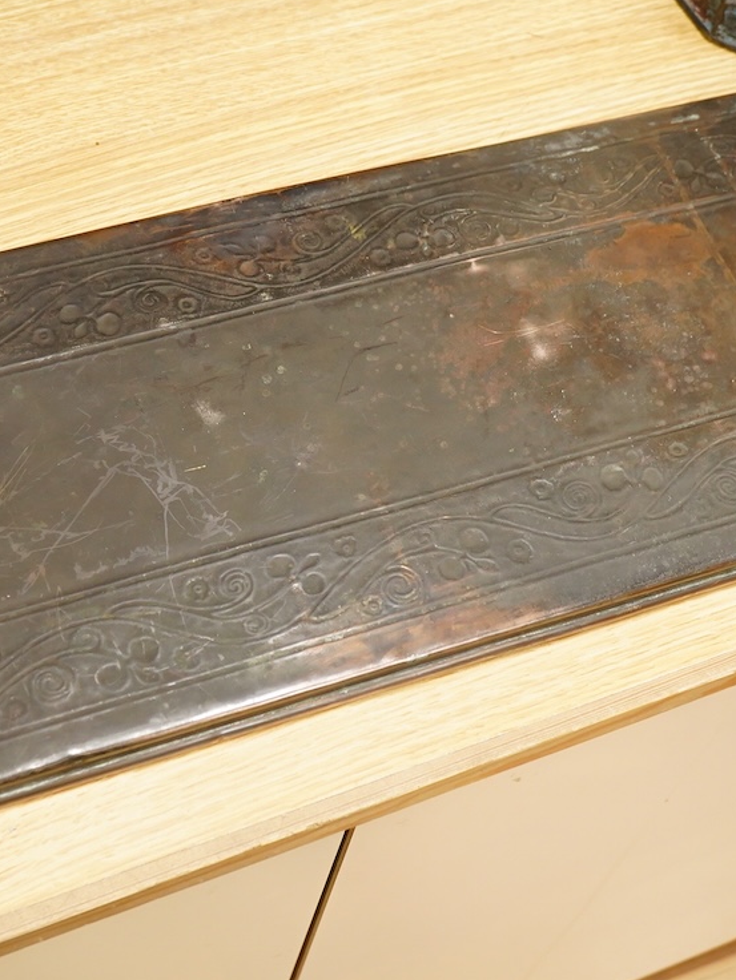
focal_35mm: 66
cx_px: 299
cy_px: 487
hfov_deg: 22.2
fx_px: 1871
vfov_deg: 29.4
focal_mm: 30
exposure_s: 1/125
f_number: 7.1
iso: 2000
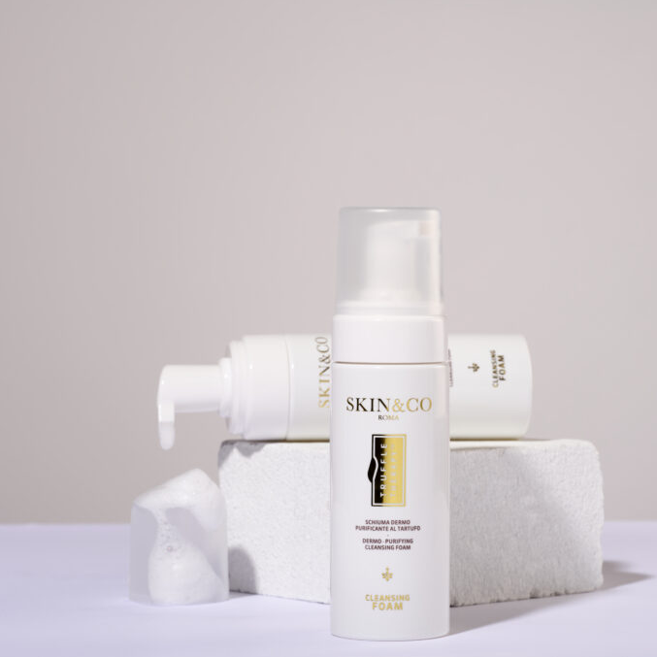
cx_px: 411
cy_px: 328
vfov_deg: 12.9
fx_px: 2899
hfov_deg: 12.9
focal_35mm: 135
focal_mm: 105
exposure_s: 1/160
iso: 64
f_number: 13
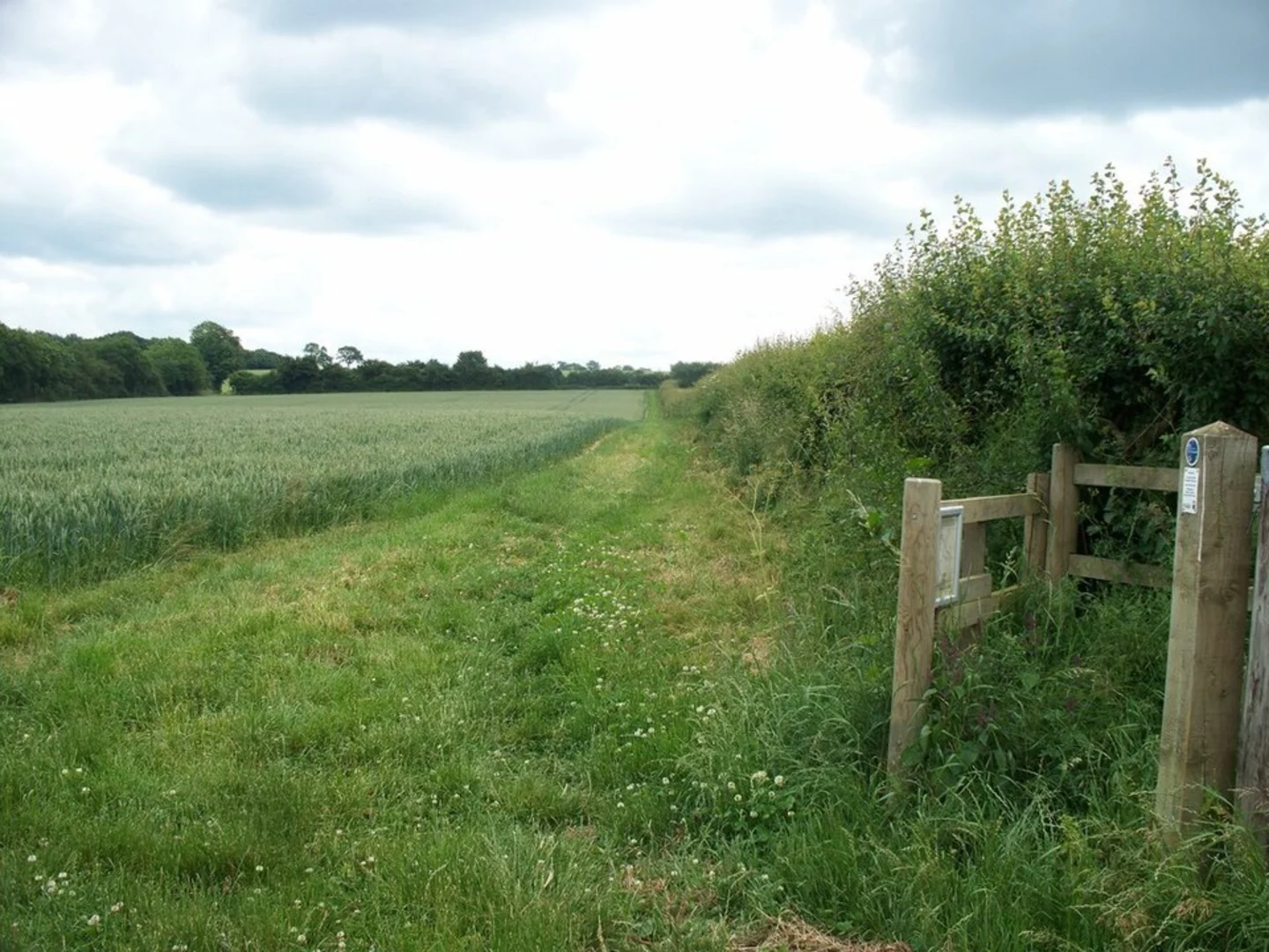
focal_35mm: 36
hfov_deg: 51.4
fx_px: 1320
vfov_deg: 39.7
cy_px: 476
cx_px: 634
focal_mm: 7.54
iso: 64
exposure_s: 1/500
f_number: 2.8
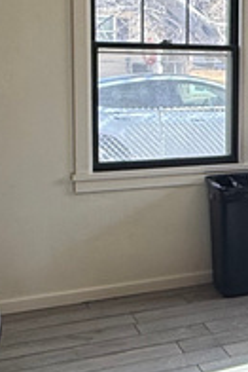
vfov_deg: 26.5
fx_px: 784
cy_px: 120
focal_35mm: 76
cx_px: 517
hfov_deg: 14.5
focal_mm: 2.22
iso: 64
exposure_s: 1/142
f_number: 2.2
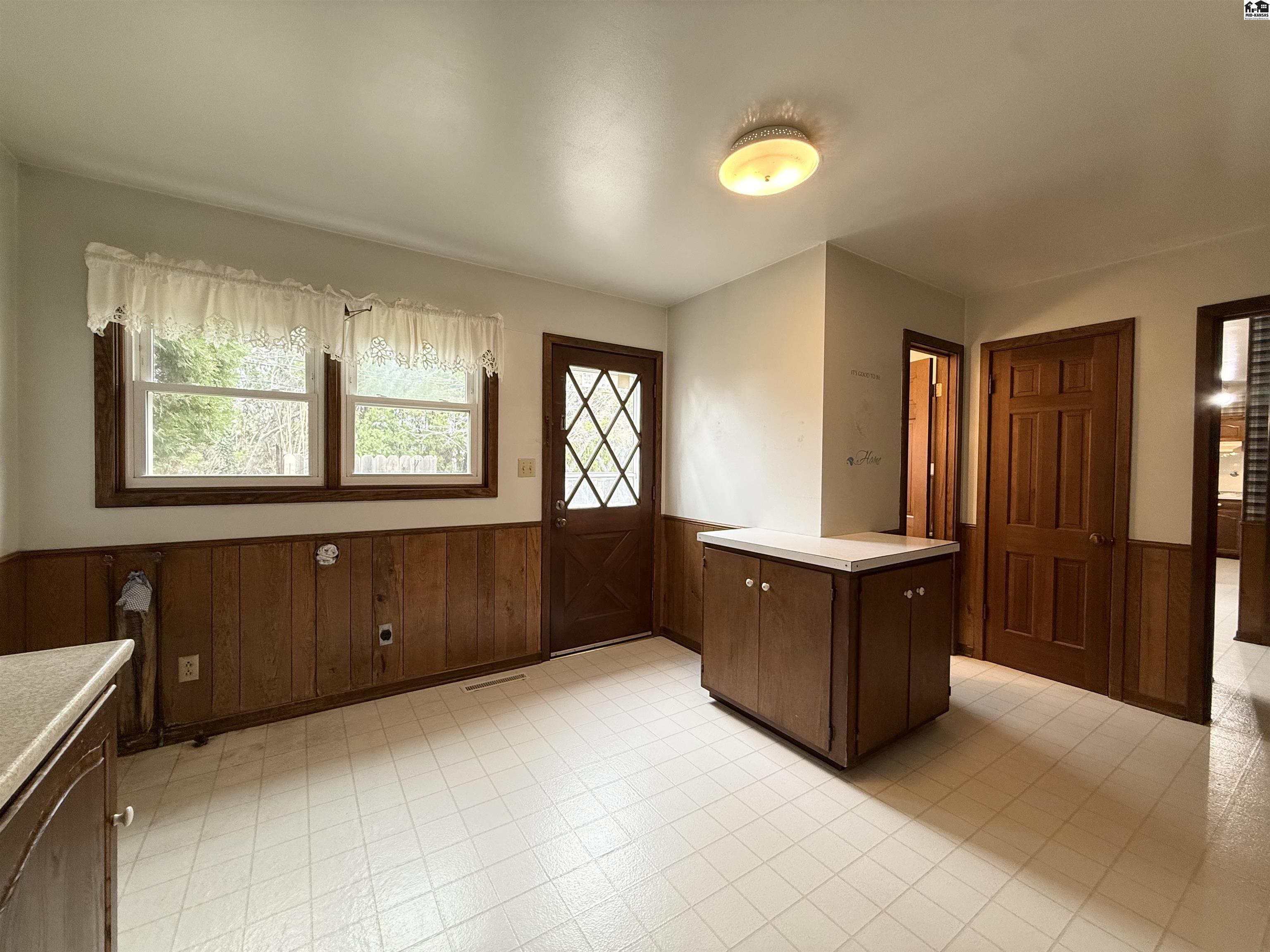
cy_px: 476
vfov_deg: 85.7
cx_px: 635
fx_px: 514
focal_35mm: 14
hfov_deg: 102.1
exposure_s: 1/60
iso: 200
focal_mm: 2.22
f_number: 2.2
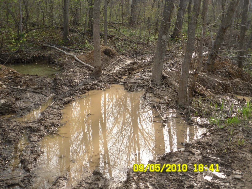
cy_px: 94
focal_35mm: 56
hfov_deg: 34.3
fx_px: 408
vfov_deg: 26.1
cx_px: 126
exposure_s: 1/122
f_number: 3.8
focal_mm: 7.88
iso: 80
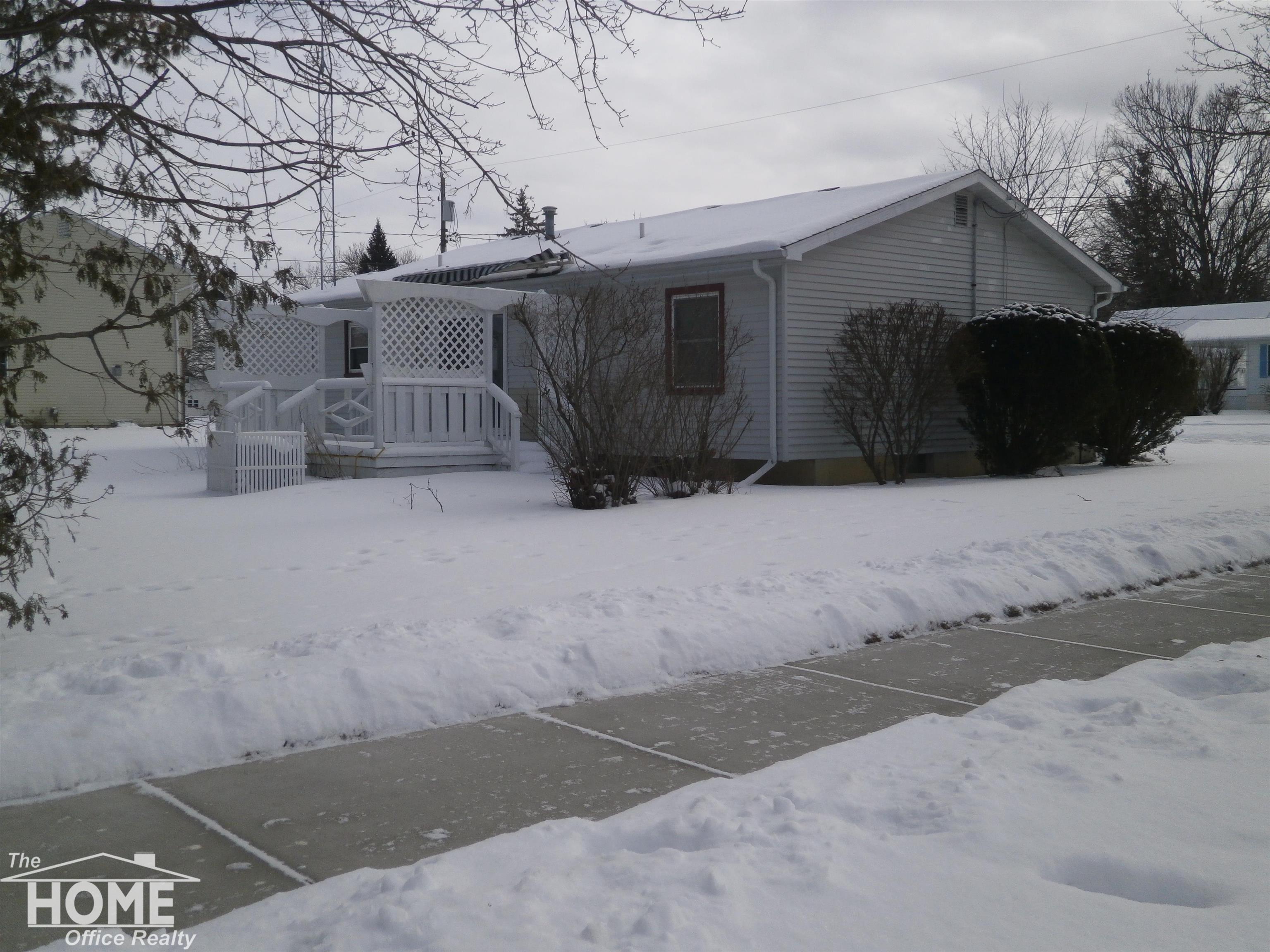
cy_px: 476
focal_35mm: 36
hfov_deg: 51.4
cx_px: 635
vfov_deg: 39.7
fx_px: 1321
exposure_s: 1/640
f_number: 8.7
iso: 100
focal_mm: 6.4
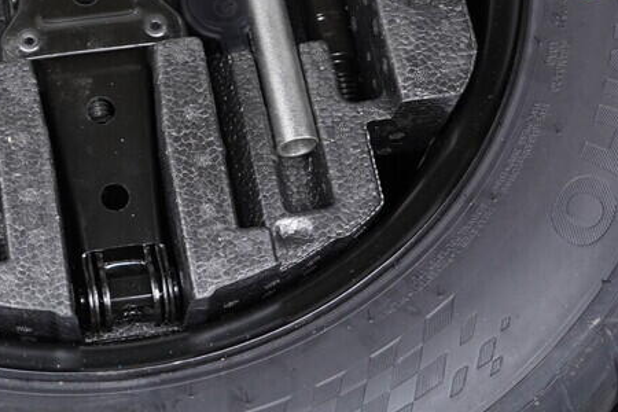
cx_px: 51
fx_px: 1408
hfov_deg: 24.0
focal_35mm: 82
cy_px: 90
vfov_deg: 16.5
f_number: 2.8
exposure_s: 1/40
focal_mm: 24
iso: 640
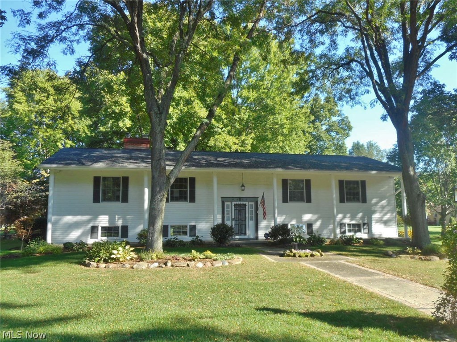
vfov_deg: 48.2
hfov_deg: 61.7
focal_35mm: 29
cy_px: 171
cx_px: 228
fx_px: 383
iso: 80
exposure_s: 1/125
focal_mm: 5.2
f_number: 4
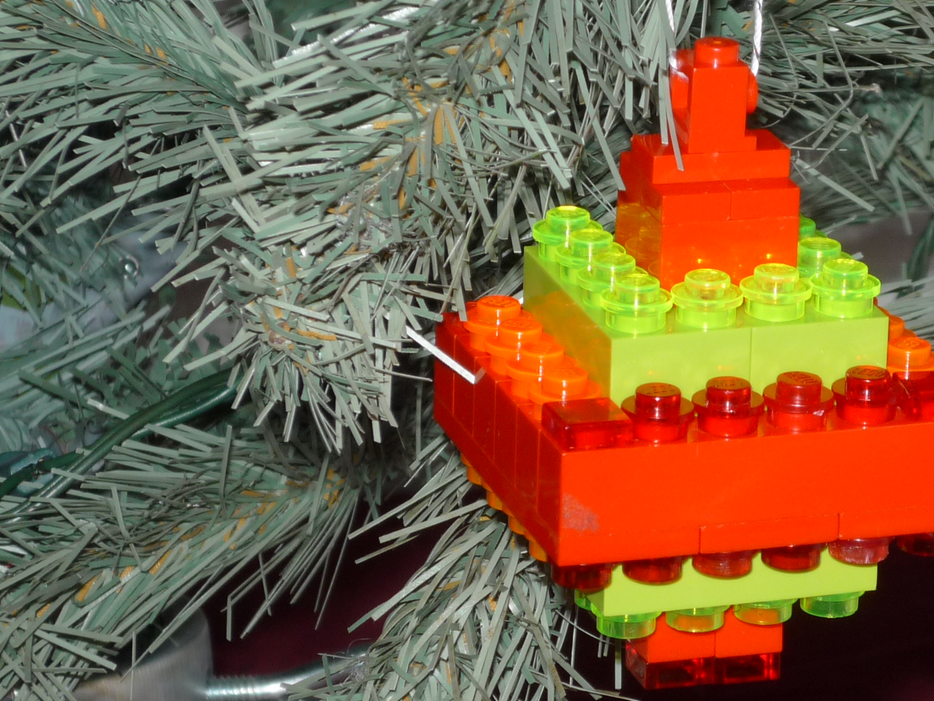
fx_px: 4938
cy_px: 459
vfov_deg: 8.1
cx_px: 770
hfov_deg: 10.8
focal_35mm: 183
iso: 100
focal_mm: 15.3
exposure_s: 1/40
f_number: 5.7
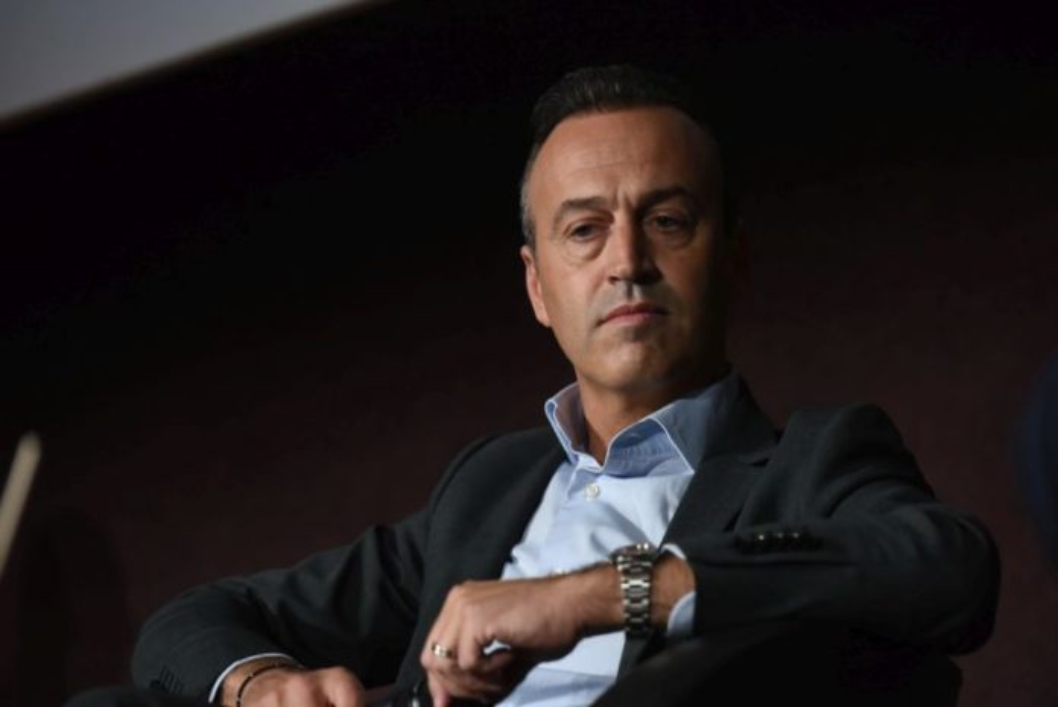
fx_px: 5440
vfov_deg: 7.4
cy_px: 354
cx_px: 529
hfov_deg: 11.1
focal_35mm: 185
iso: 1600
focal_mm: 185
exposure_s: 1/160
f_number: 4.5
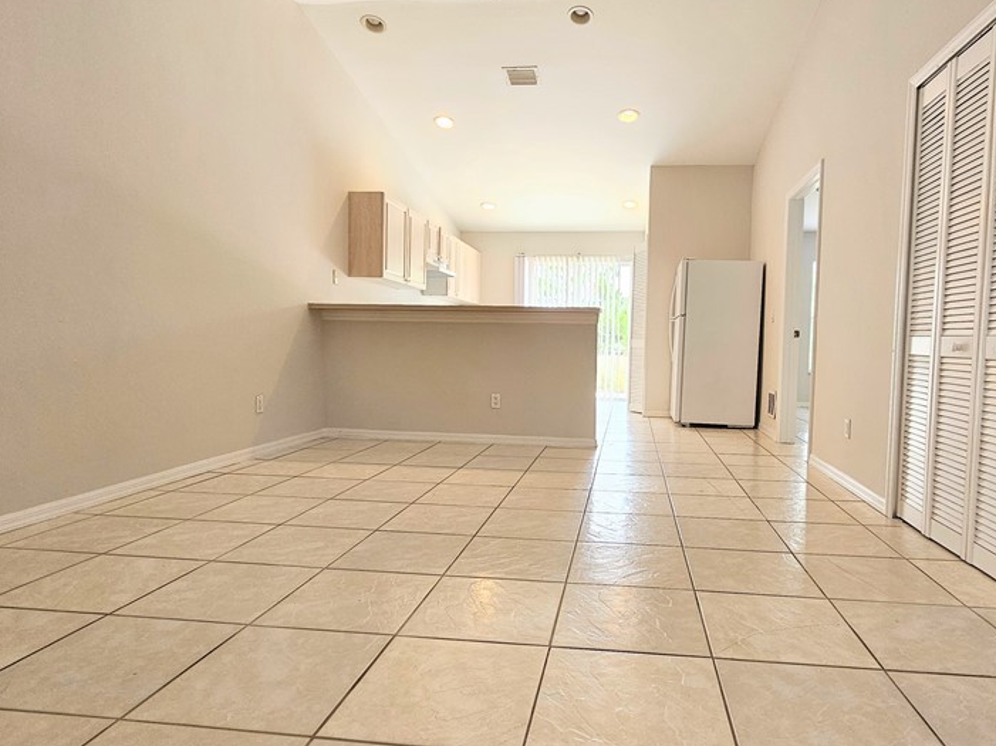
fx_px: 546
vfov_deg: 68.6
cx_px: 570
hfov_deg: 84.2
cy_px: 368
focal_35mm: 19
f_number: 2.2
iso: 80
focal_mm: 2.2
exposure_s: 1/60
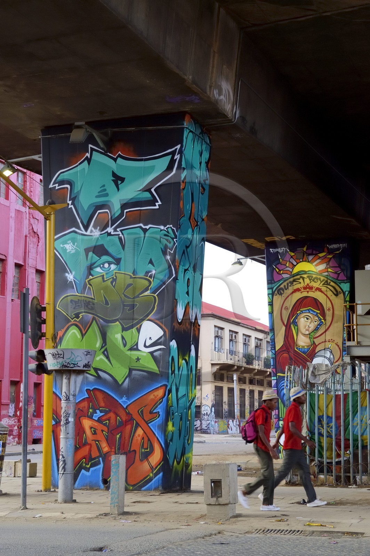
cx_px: 185
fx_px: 927
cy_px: 278
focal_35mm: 60
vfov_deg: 33.4
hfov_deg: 22.6
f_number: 8
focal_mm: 60
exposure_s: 1/60
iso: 1250
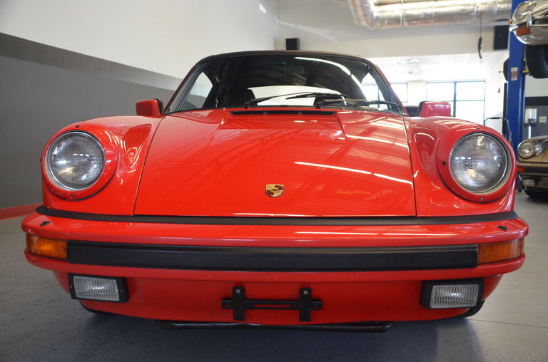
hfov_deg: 57.3
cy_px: 181
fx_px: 501
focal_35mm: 33
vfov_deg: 39.8
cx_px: 274
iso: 1800
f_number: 3.8
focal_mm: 22
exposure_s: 1/30
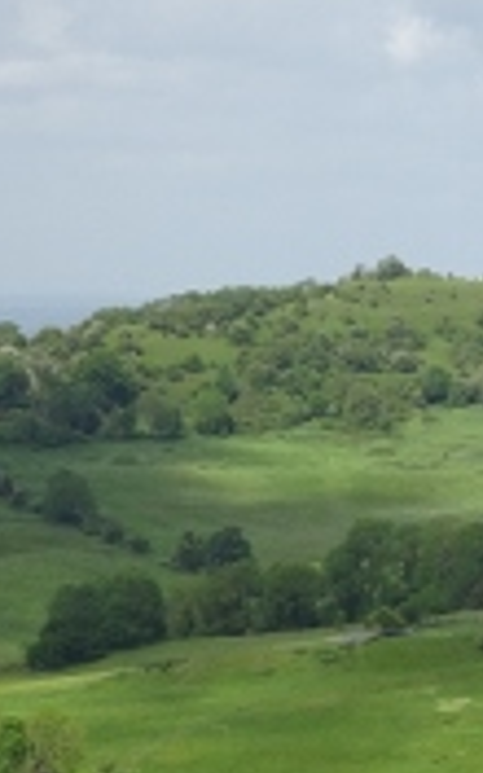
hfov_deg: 6.0
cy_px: 553
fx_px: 4570
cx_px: 610
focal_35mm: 217
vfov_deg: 9.7
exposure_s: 1/400
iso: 80
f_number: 5
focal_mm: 13.69
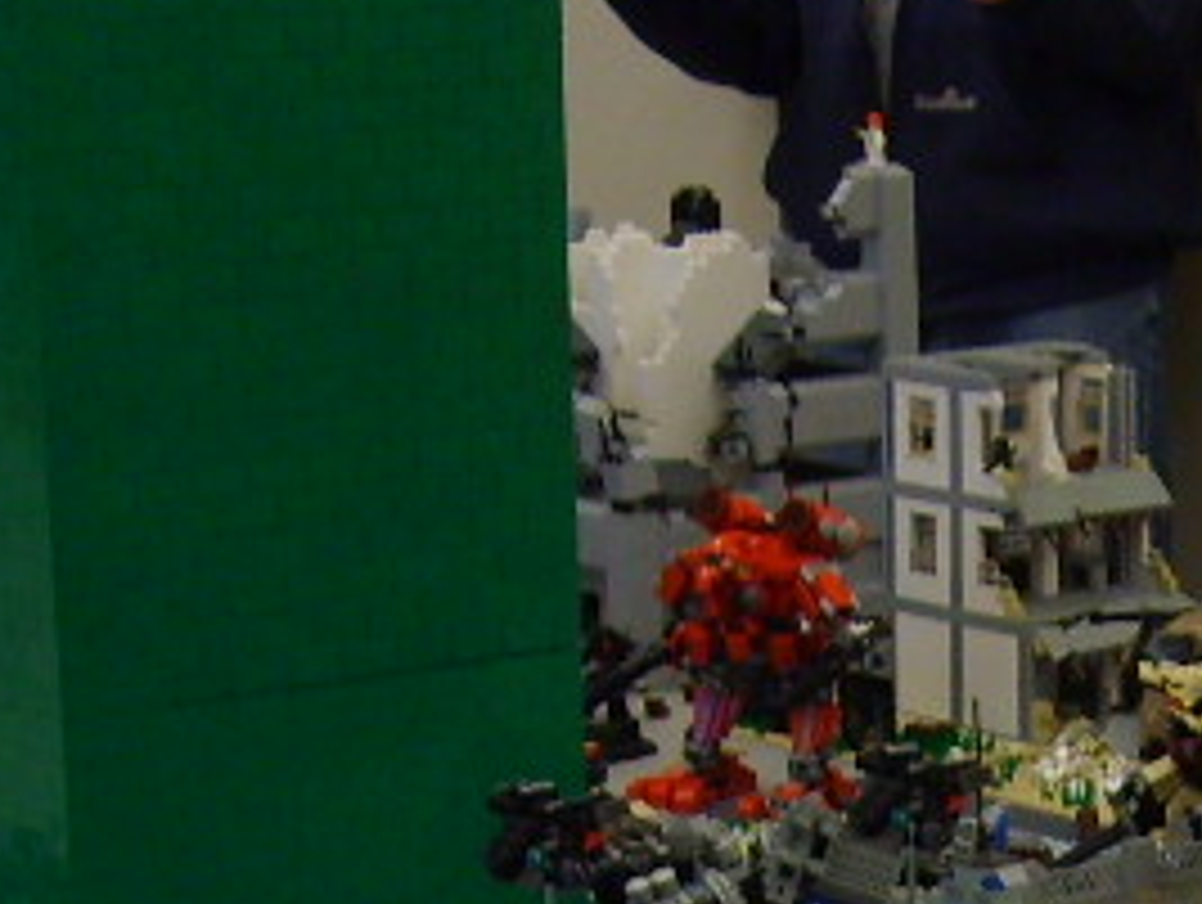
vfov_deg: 10.7
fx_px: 4659
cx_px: 1225
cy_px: 1372
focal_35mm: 134
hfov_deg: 14.4
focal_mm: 5.8
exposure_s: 1/30
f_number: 2.8
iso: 100
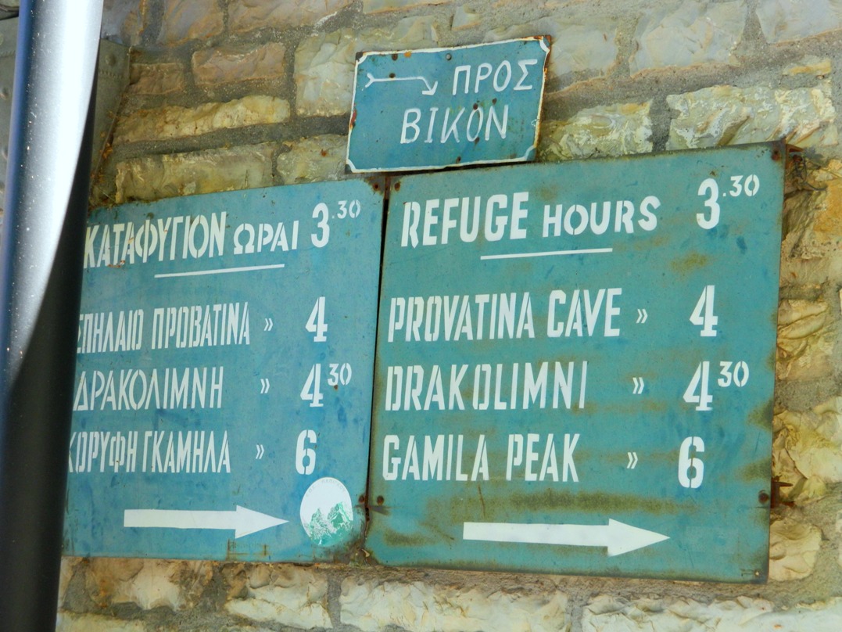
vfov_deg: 14.4
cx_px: 421
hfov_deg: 19.1
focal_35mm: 103
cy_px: 316
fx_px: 2506
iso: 160
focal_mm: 18.6
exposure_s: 1/60
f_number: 4.5
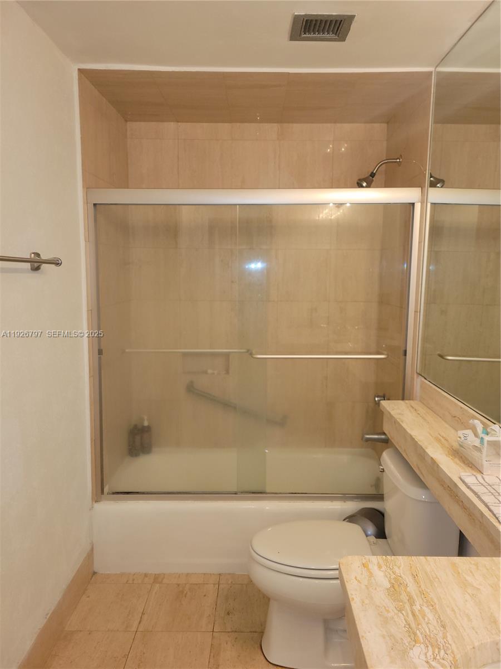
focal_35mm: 26
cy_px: 334
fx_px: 502
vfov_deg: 67.3
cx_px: 250
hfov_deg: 53.1
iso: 100
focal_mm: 5.4
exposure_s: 1/40
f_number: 1.8
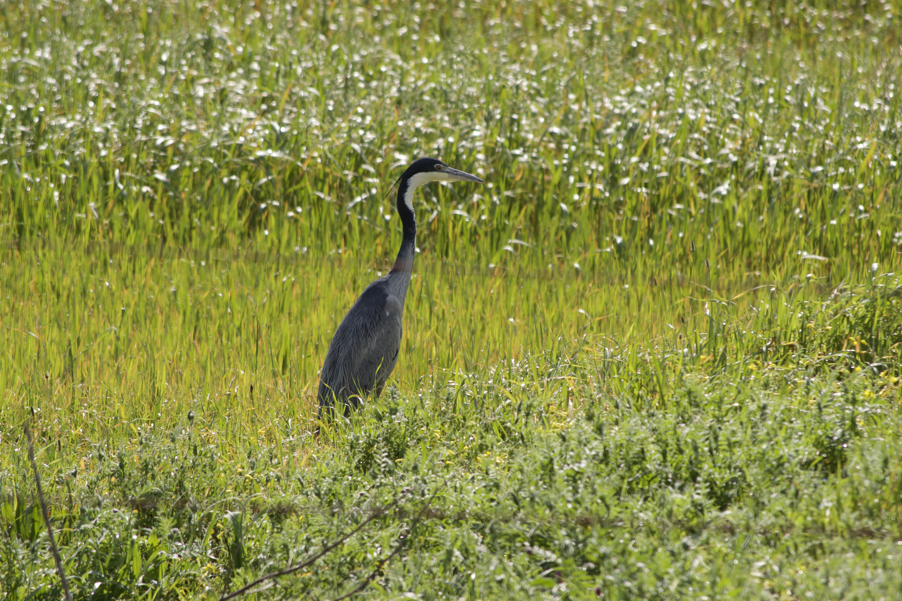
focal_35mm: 300
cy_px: 300
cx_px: 451
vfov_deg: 4.6
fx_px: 7516
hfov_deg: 6.9
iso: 100
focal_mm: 200
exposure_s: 1/250
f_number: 8
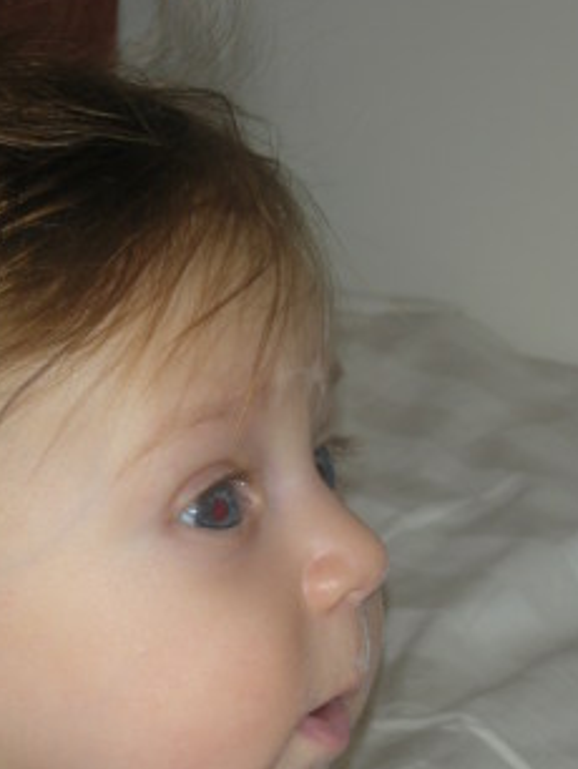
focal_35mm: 182
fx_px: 4046
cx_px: 106
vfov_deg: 10.8
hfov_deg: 8.2
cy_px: 591
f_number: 5
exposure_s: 1/120
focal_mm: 17.4
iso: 51
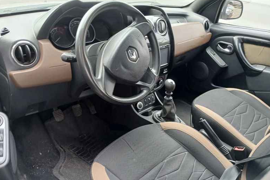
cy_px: 95
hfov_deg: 65.5
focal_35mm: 28
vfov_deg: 46.4
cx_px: 132
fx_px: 210
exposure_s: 1/60
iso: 50
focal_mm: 3.98
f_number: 1.8
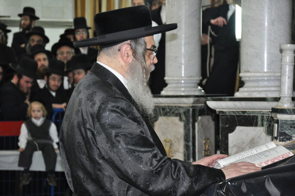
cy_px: 98
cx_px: 148
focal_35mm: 128
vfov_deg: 10.7
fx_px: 1043
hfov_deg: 16.1
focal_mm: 85
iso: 800
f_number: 5.6
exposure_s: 1/60
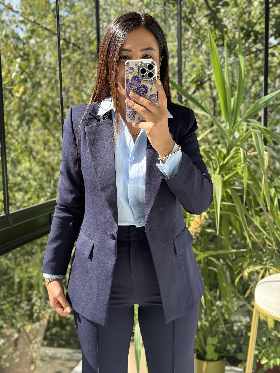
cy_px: 186
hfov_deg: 30.3
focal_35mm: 48
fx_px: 518
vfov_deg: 39.7
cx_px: 140
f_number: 1.78
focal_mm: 6.76
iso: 64
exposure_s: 1/336
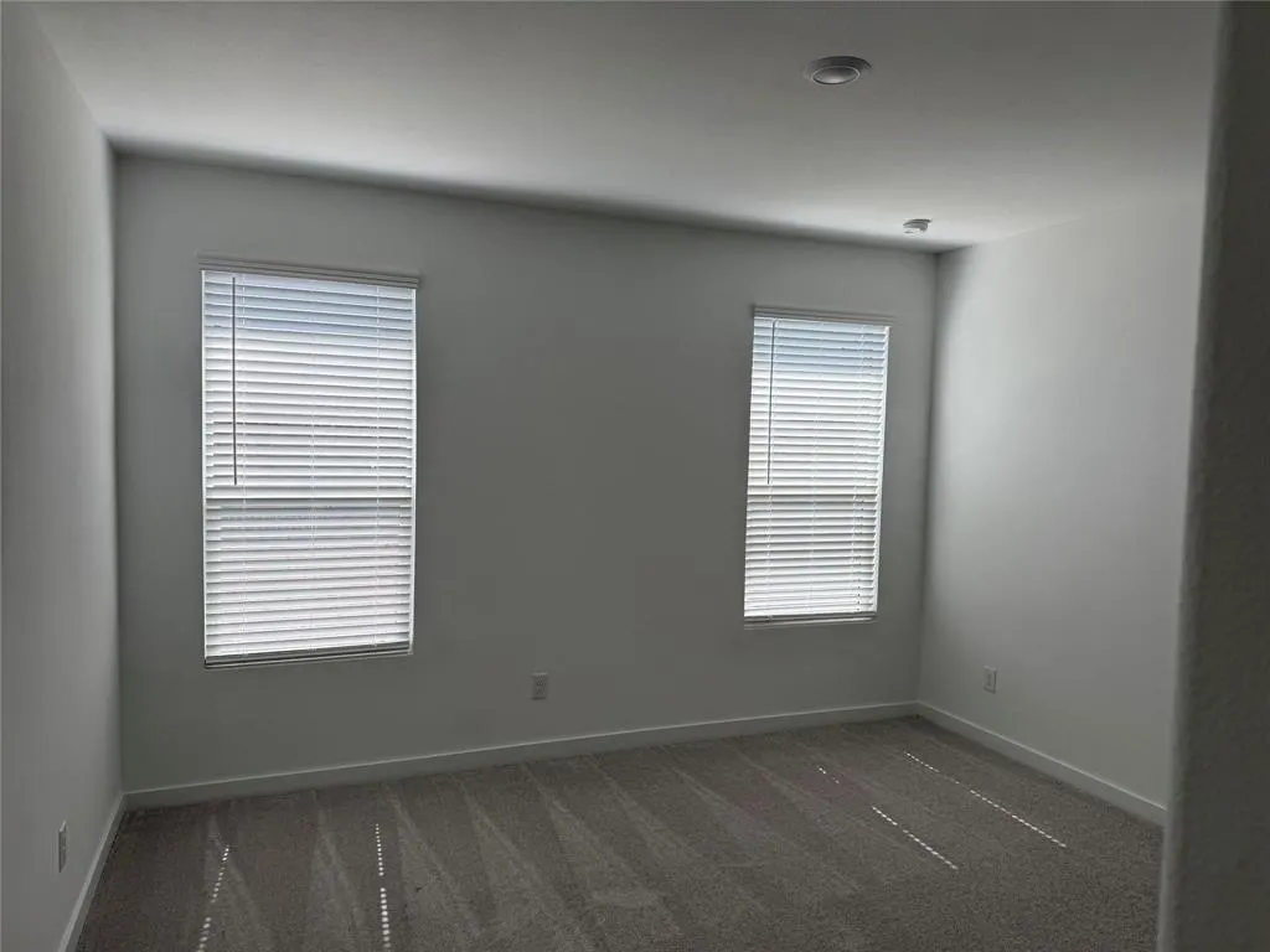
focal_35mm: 24
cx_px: 635
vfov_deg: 56.8
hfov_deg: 71.6
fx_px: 881
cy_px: 476
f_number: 1.78
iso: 80
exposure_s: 1/742
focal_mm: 6.76
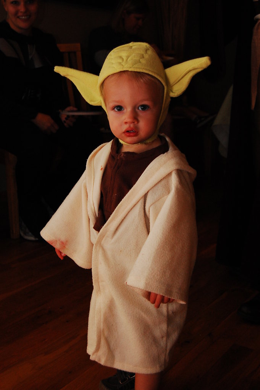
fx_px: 521
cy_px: 195
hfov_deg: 28.0
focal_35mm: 48
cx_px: 130
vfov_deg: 41.1
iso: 800
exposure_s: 1/60
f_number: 5.6
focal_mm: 32
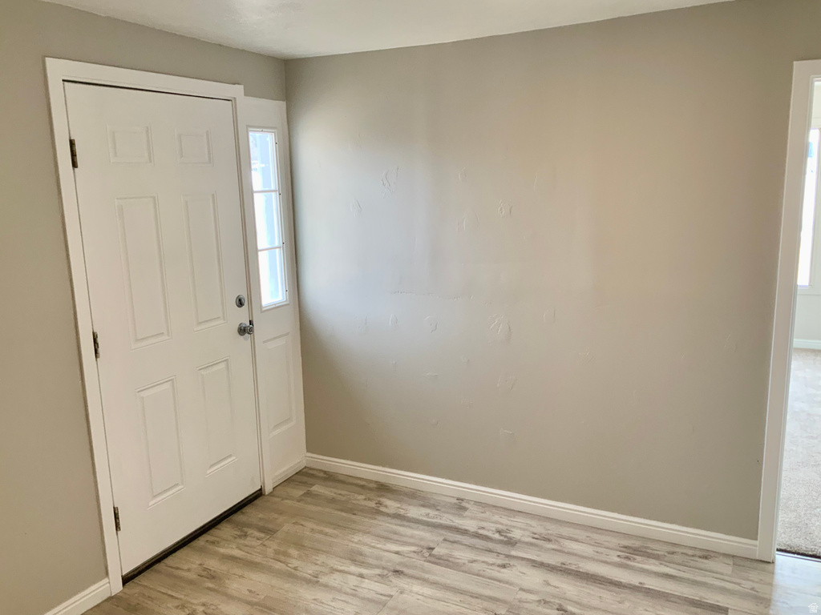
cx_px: 410
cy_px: 308
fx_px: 688
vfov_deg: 48.2
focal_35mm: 29
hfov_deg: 61.7
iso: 64
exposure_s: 1/60
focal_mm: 3
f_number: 1.8
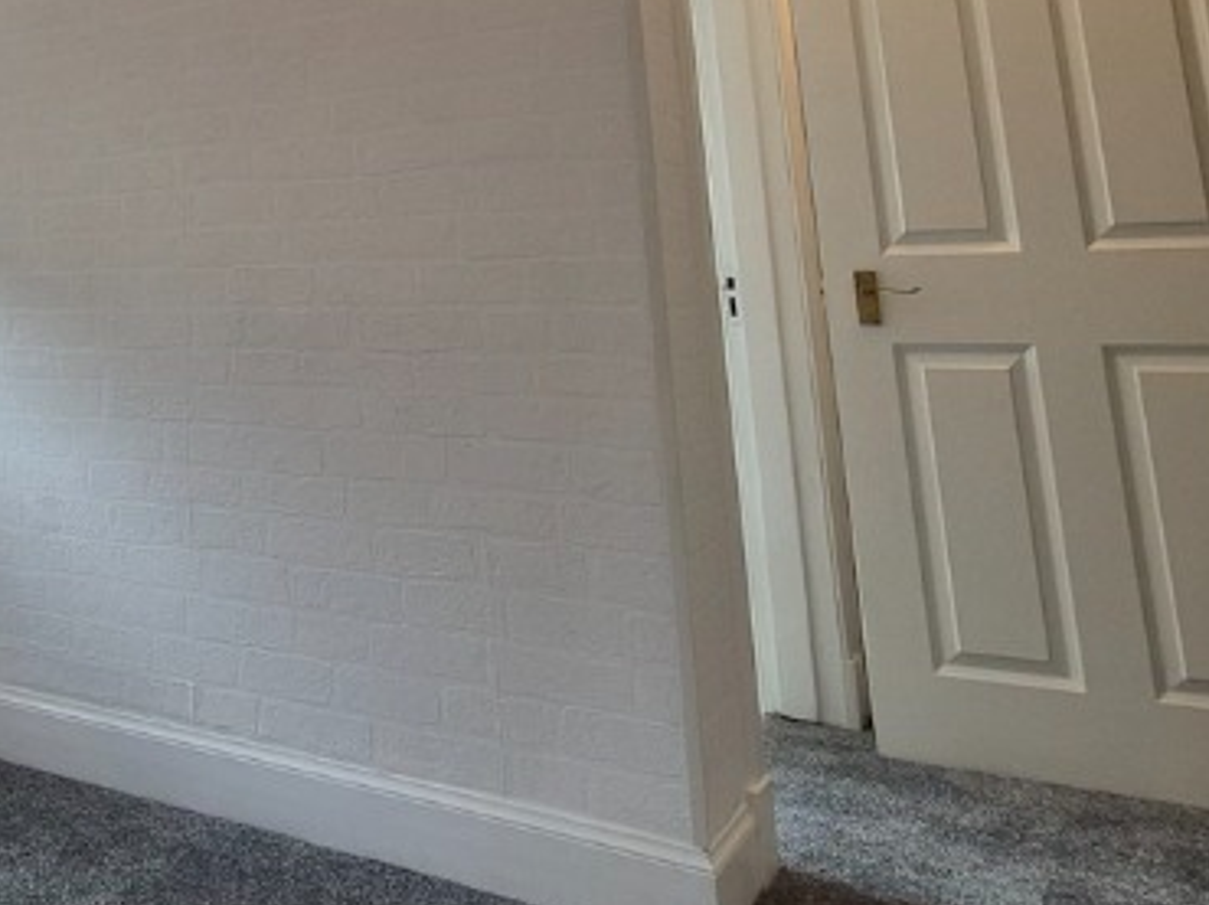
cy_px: 33
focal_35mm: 36
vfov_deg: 36.3
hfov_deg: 44.8
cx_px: 42
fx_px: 1257
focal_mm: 1.74
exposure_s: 1/100
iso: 64
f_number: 2.2
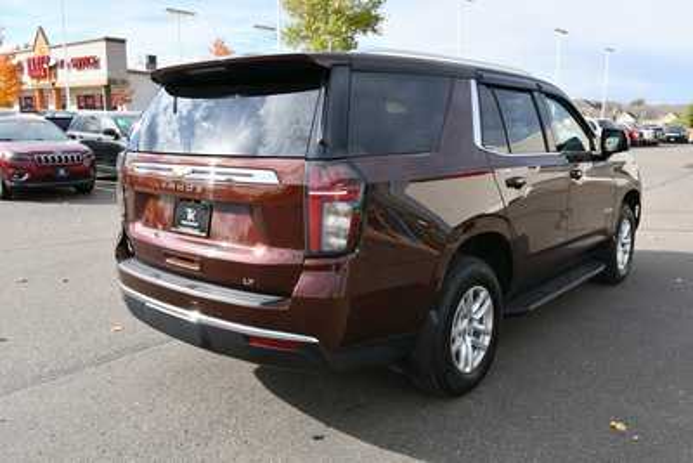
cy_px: 232
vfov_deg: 43.6
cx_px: 346
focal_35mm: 30
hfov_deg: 61.9
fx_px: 578
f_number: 8
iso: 180
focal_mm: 20
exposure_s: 1/250
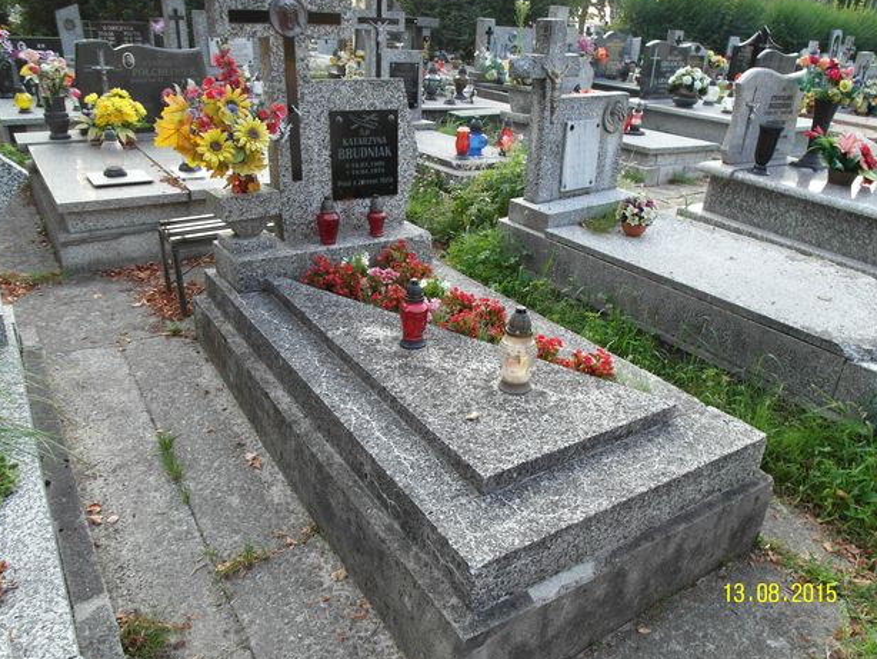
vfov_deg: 54.9
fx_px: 634
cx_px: 444
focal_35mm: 25
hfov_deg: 69.4
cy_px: 322
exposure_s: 1/60
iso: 100
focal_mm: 5.2
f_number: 3.4
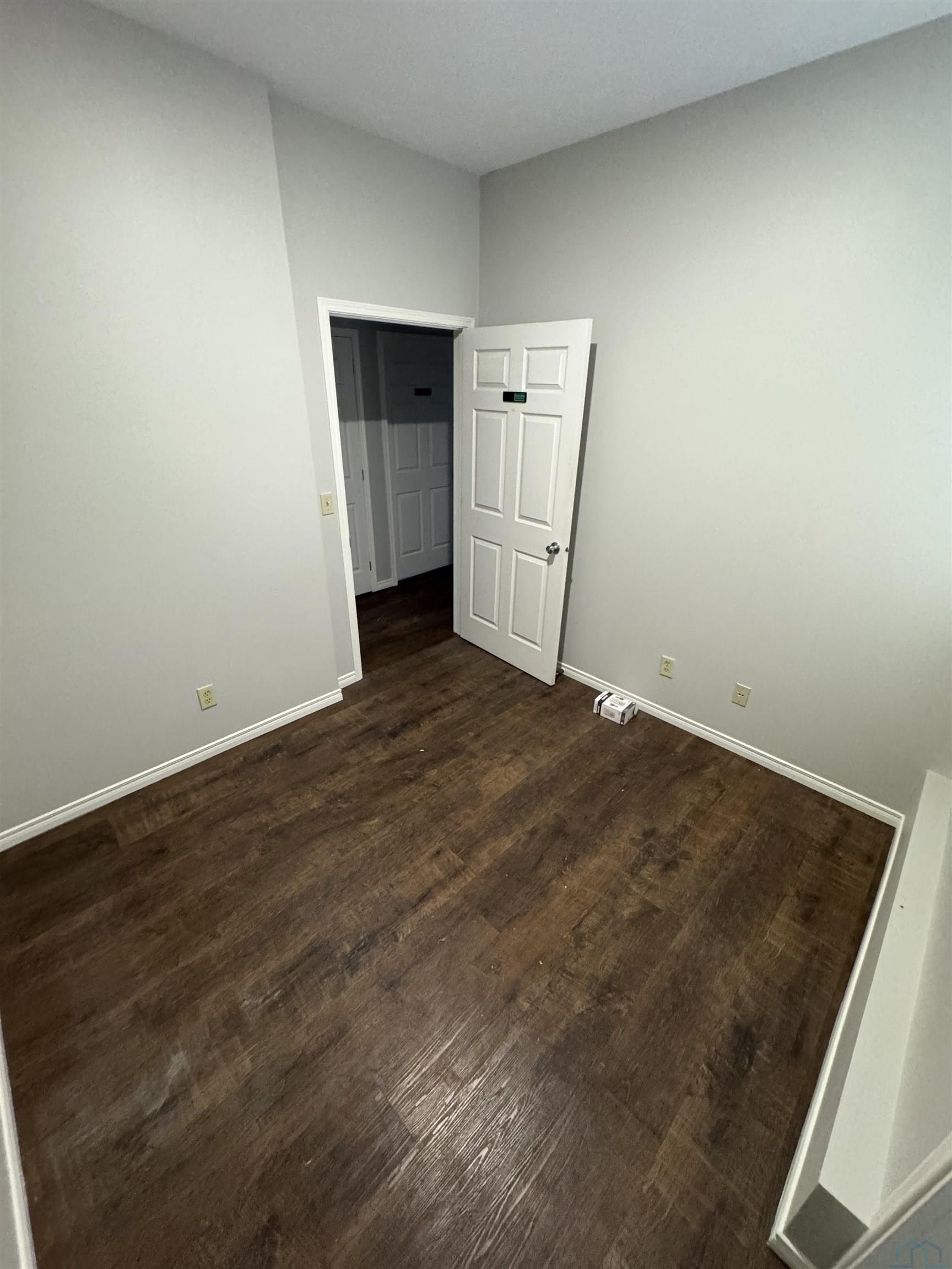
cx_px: 476
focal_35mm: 14
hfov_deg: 85.7
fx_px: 513
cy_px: 634
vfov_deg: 102.1
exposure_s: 1/60
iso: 800
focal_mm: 2.22
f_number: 2.2
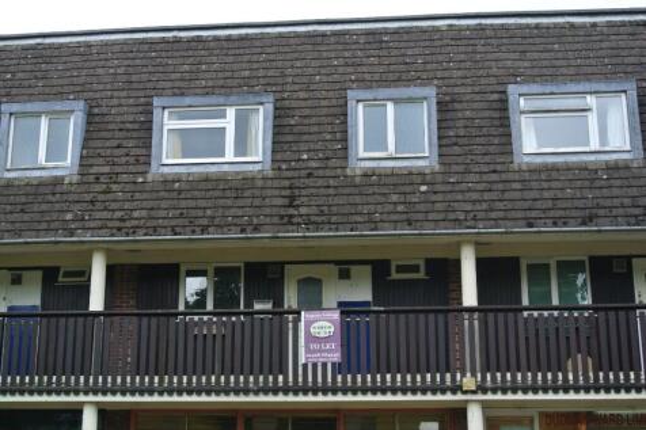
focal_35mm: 49
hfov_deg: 40.4
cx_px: 323
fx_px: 879
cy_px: 215
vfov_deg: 27.5
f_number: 4.5
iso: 100
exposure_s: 1/60
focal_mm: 18.2
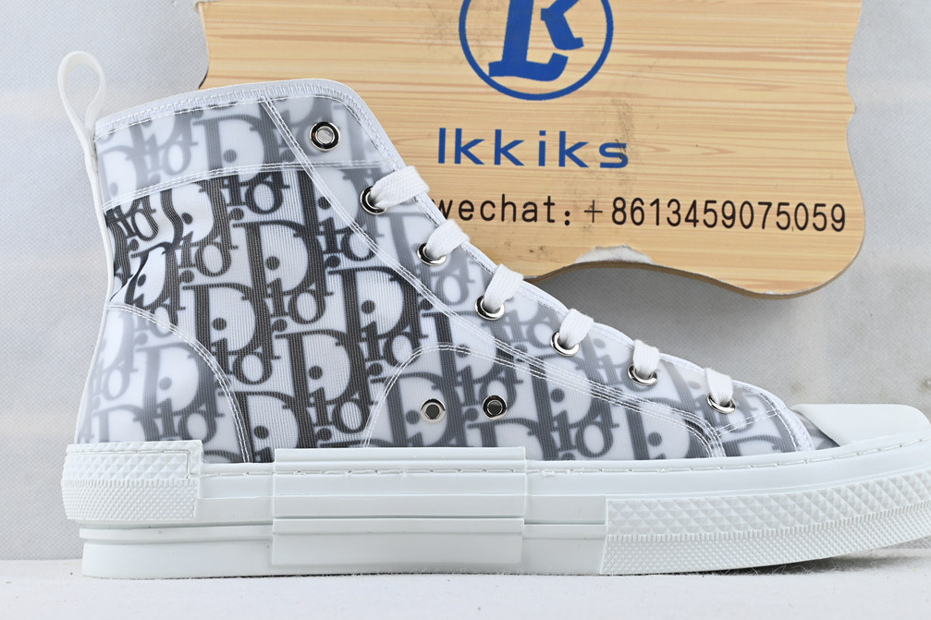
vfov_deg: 24.1
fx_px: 1456
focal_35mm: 56
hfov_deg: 35.5
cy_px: 326
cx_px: 477
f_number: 10
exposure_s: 1/13
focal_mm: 31.5
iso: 100
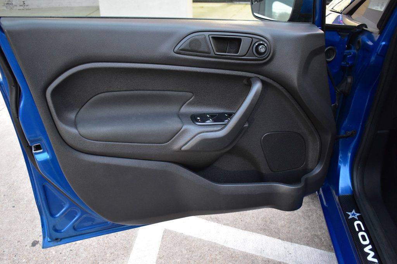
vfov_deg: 41.7
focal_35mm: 32
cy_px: 132
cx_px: 198
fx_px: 347
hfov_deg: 59.5
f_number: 3.8
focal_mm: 21
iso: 1600
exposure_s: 1/10
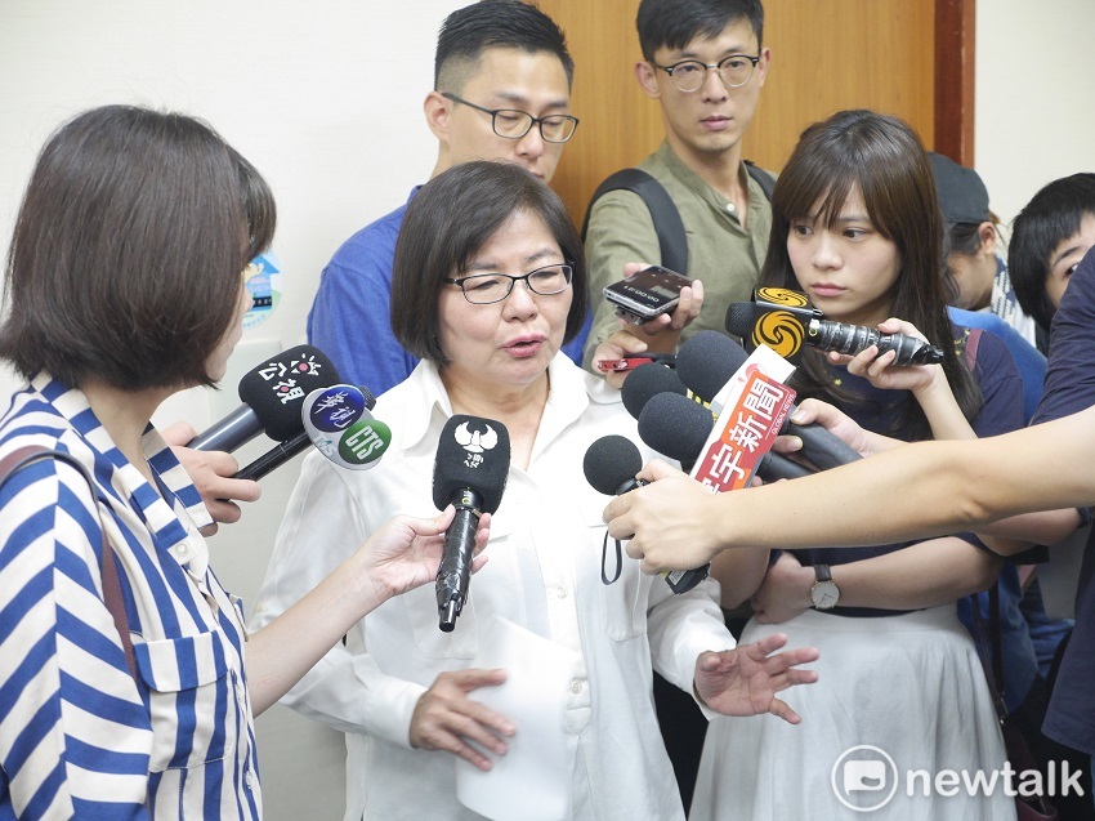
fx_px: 2214
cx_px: 548
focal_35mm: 70
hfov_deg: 27.8
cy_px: 410
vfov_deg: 21.0
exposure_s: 1/80
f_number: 2.8
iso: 1600
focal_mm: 35
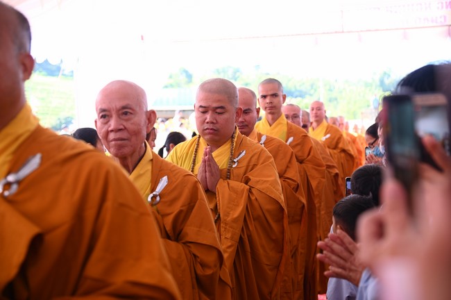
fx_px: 826
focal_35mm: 66
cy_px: 150
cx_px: 226
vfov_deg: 20.6
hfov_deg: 30.5
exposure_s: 1/250
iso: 1000
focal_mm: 66
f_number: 4.5
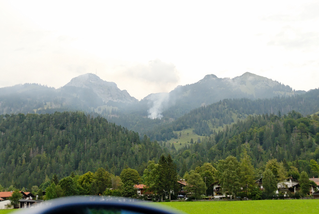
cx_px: 164
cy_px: 111
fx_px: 440
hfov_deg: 39.9
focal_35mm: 50
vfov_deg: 27.3
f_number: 5
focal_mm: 31
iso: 400
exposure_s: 1/640
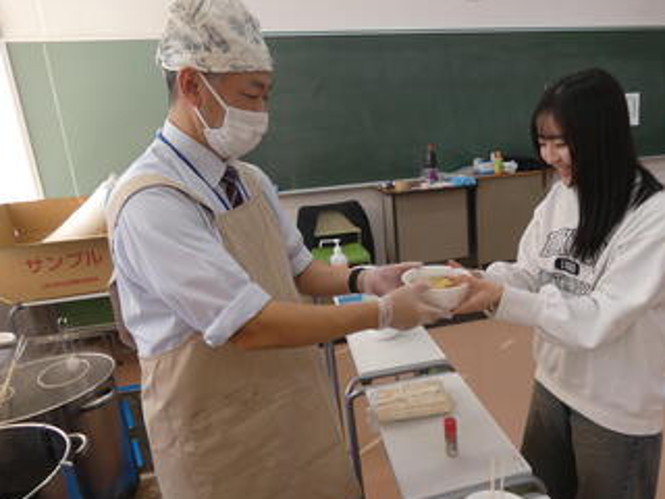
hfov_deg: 68.4
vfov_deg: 54.9
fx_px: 480
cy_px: 256
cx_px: 411
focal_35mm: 25
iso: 80
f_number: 2.8
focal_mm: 3.6
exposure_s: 1/160
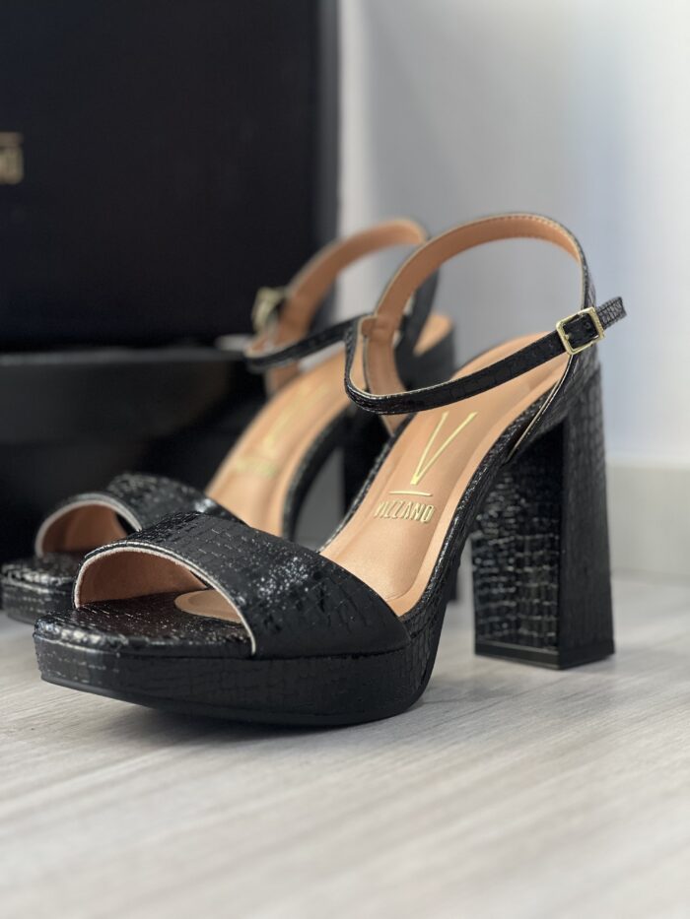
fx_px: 2046
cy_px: 460
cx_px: 345
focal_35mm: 77
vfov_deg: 25.3
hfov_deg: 19.1
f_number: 2.8
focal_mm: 9
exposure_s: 1/120
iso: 160
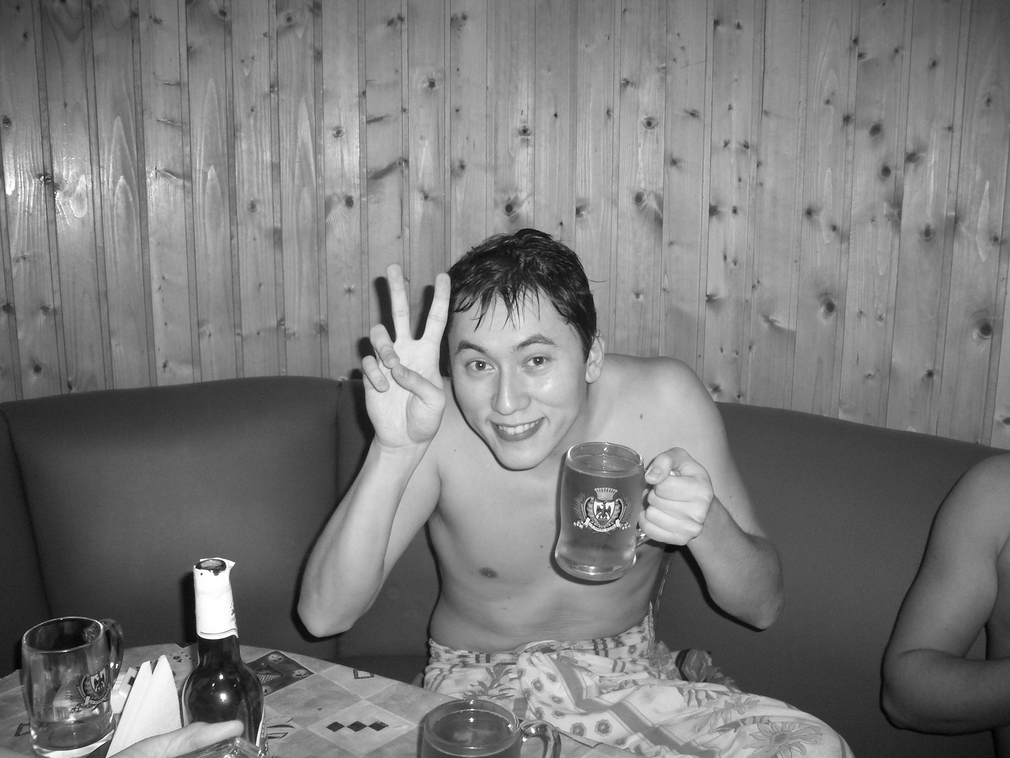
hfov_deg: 52.6
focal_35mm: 35
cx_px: 505
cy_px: 379
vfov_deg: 40.7
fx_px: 1021
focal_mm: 5.8
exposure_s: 1/60
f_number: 2.6
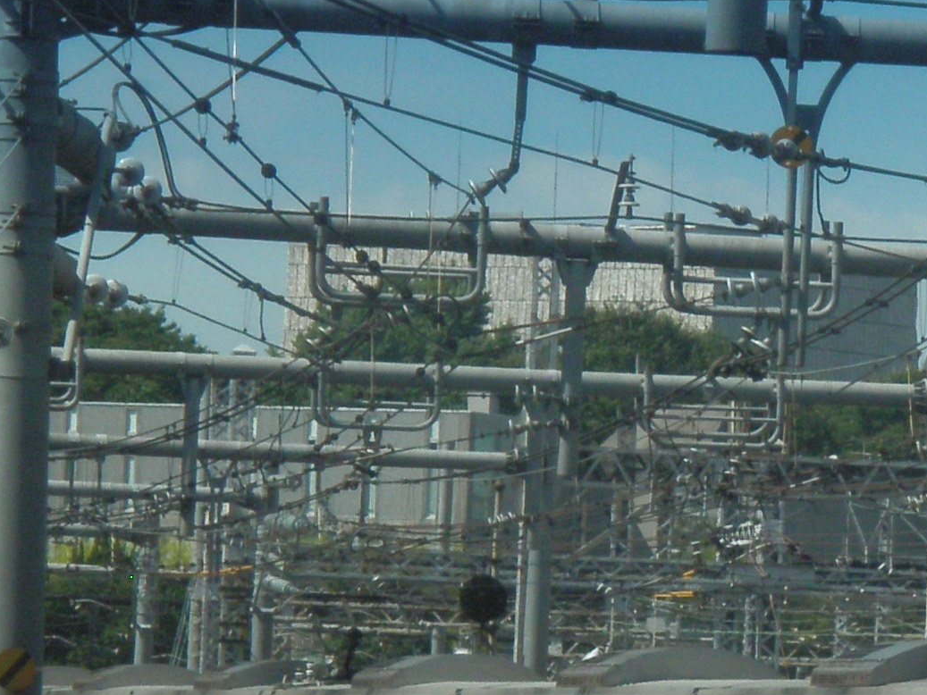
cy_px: 662
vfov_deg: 3.7
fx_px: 10740
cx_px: 1269
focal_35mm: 401
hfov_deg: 4.9
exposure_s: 1/500
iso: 80
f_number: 5
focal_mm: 20.1
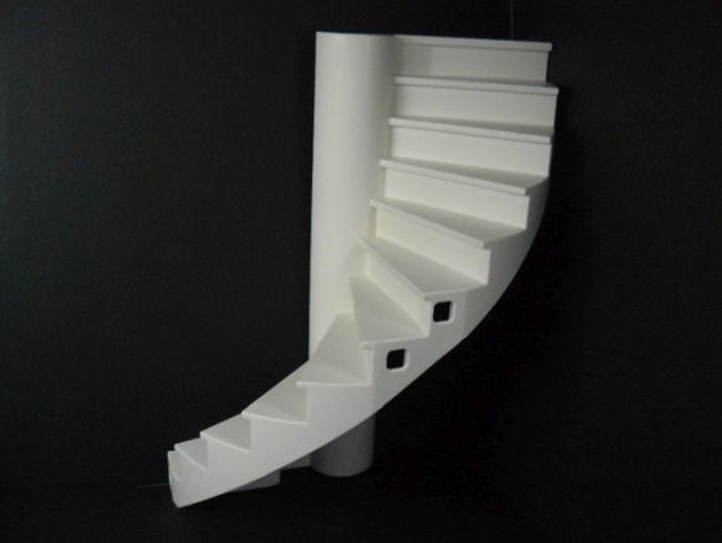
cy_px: 272
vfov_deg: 39.7
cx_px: 361
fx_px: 751
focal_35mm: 36
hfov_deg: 51.3
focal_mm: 6
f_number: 2.8
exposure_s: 1/30
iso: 400
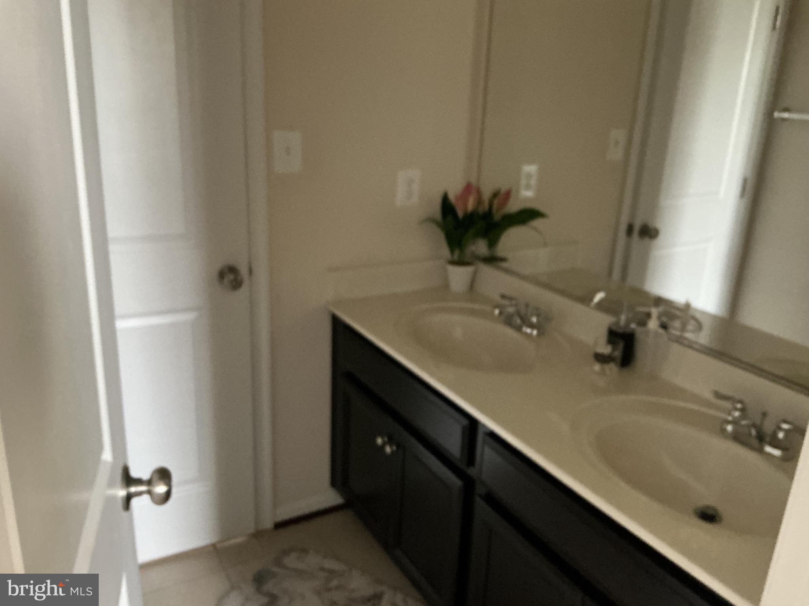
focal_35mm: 29
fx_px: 678
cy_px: 303
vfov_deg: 48.2
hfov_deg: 61.7
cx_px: 404
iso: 400
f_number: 1.8
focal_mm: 3
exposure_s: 1/30
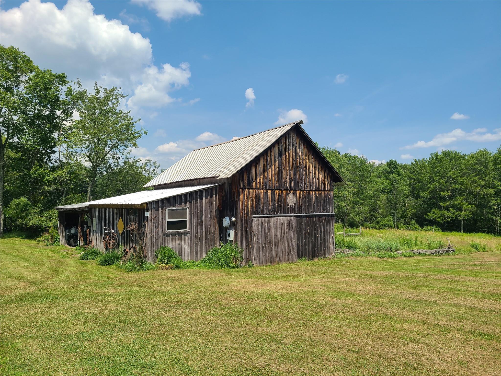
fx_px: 376
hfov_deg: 67.3
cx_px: 250
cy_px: 188
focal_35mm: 26
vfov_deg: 53.1
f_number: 1.8
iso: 40
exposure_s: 1/2404
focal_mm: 5.4
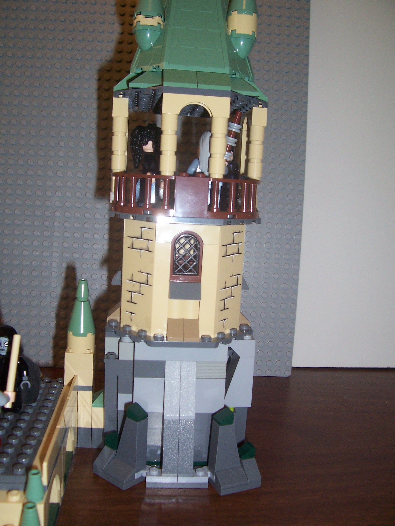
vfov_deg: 54.0
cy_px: 263
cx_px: 198
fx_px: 517
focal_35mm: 34
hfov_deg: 41.8
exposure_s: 1/60
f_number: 2.7
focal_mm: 5.6
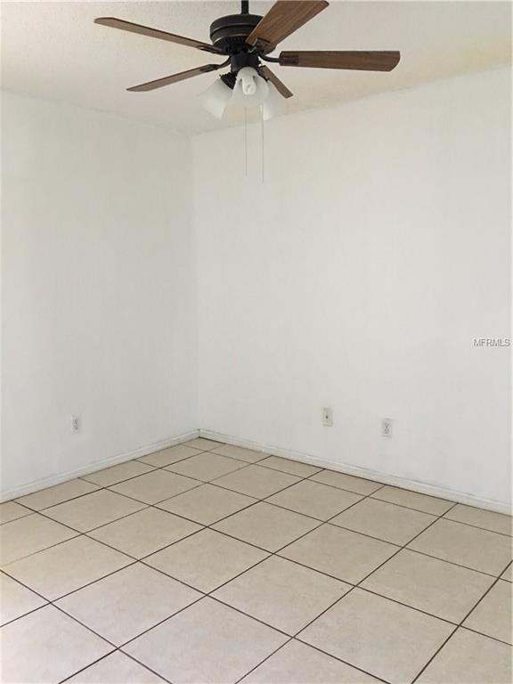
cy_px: 342
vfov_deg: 61.7
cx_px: 256
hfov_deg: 48.2
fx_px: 573
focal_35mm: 29
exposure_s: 1/8
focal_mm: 4.15
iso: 80
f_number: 2.2
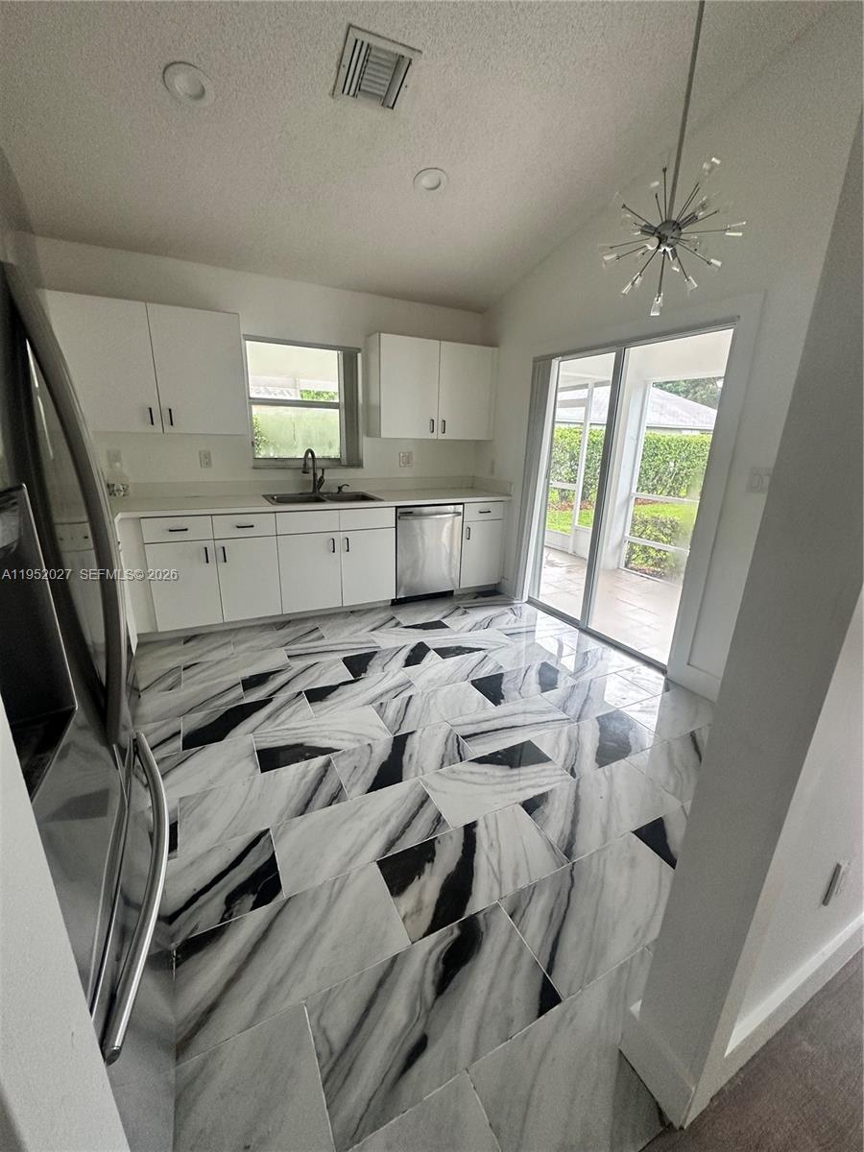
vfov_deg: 102.1
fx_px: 466
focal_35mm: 14
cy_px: 576
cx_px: 432
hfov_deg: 85.7
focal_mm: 2.22
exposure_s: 1/99
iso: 250
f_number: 2.2
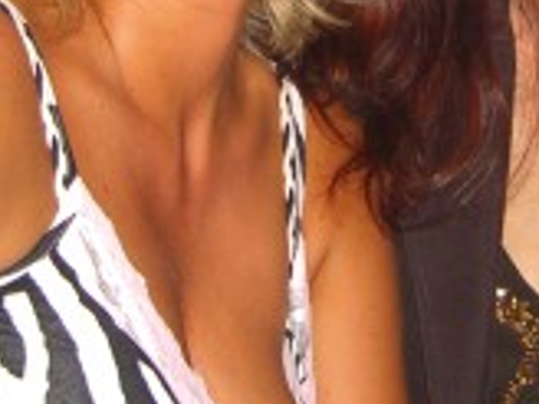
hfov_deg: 14.2
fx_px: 2164
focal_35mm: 139
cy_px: 16
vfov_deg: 10.6
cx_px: 391
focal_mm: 7.9
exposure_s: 1/60
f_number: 2.8
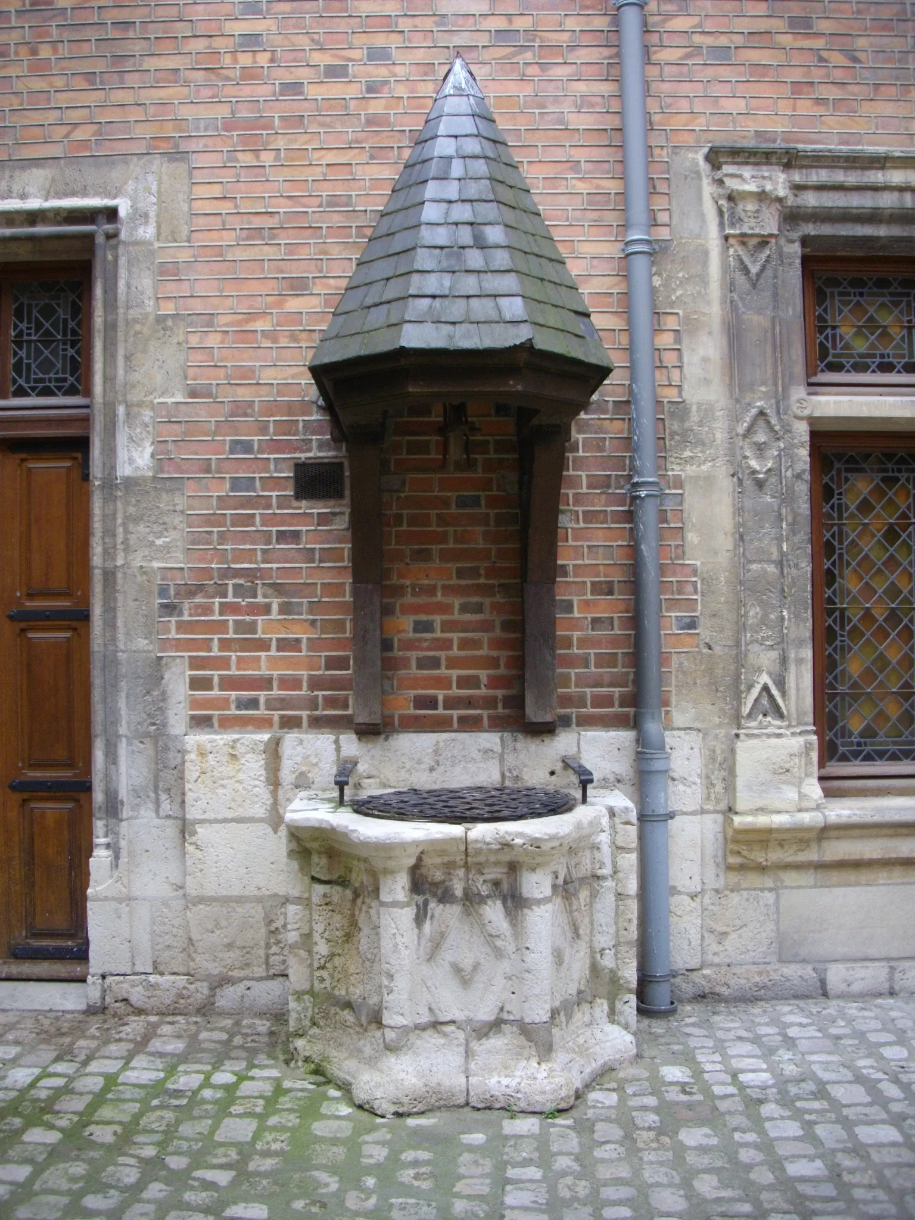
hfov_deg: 38.7
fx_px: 1304
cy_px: 610
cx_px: 458
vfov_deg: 50.1
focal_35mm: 37
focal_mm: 6.2
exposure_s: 1/200
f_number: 2.8
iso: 100
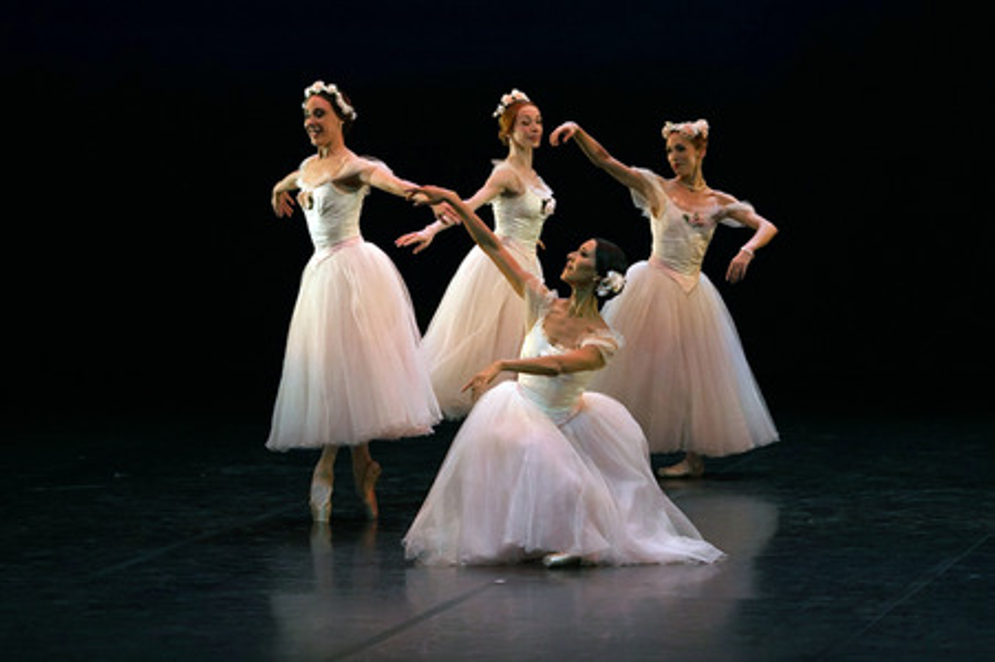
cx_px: 498
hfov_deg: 10.3
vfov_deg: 6.9
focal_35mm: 200
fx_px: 5524
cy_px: 331
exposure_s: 1/500
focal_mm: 200
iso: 6400
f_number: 6.3
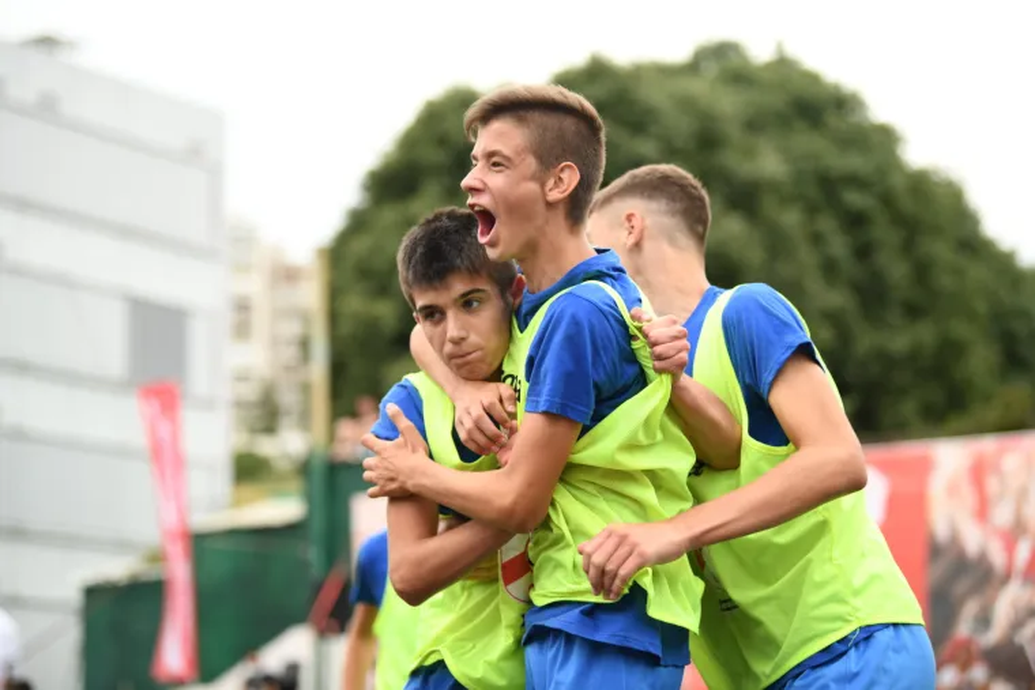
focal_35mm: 95
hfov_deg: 21.5
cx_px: 518
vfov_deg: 14.4
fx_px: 2732
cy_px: 345
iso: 320
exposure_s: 1/800
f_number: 2.8
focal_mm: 95
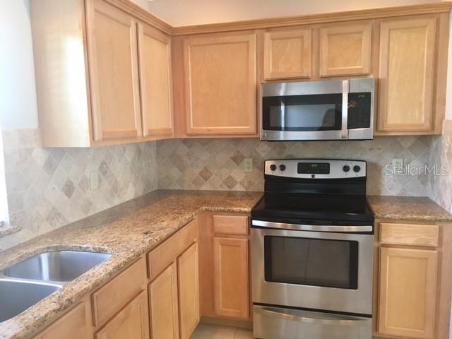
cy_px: 170
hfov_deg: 61.7
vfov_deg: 48.2
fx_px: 379
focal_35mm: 29
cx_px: 226
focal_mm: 4.15
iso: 100
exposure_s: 1/30
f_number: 2.2
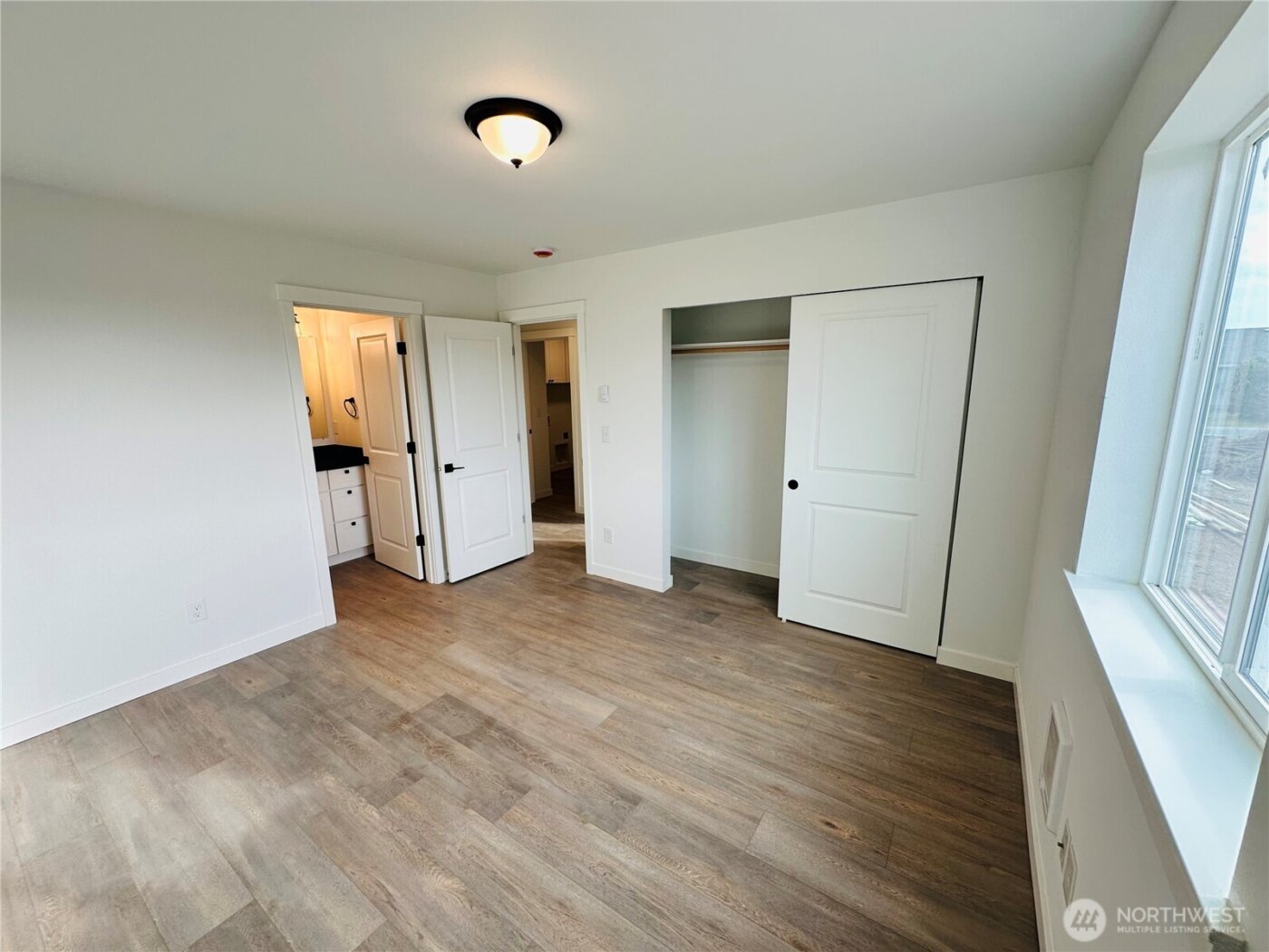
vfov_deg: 85.7
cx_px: 634
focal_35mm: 14
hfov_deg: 102.1
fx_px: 513
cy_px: 476
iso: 64
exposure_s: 1/120
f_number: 2.2
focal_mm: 2.22
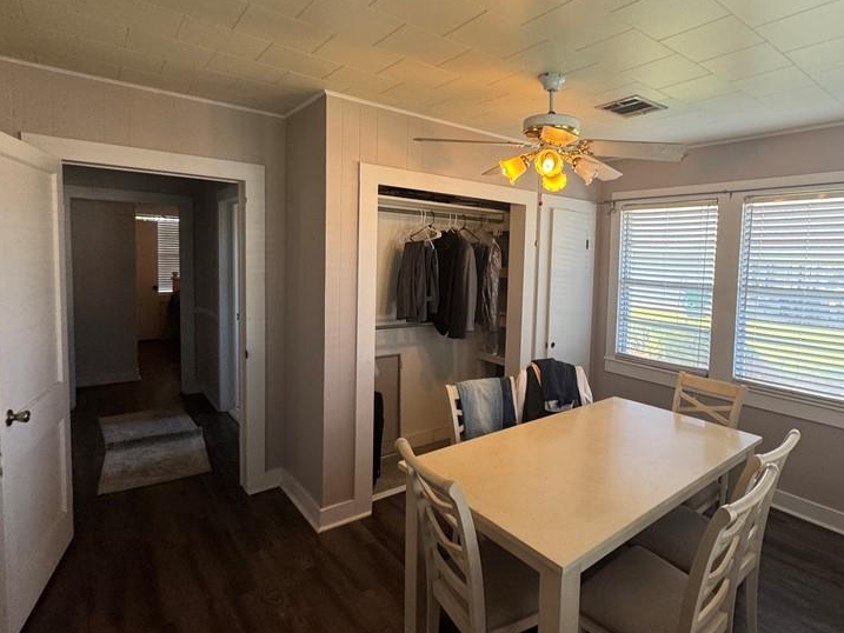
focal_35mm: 20
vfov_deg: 65.9
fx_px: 488
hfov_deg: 79.9
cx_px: 538
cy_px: 287
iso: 160
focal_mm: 2.22
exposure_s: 1/120
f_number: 2.2
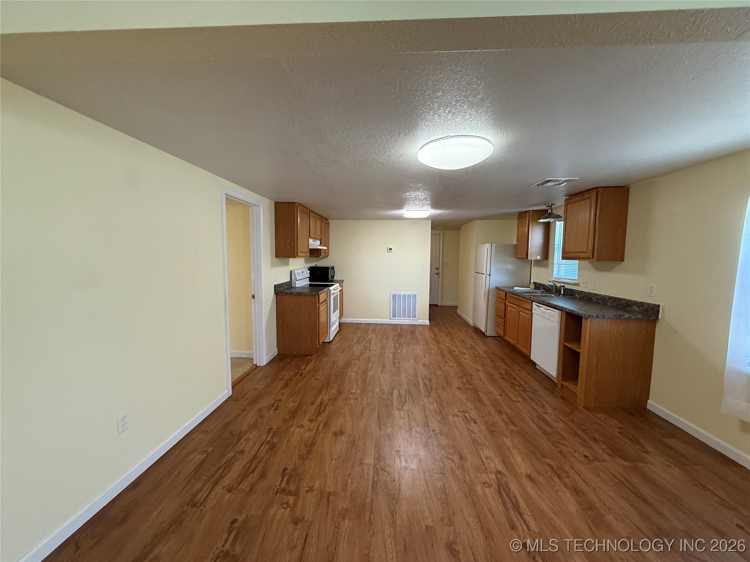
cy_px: 281
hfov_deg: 102.1
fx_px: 303
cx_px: 375
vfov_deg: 85.7
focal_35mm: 14
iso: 500
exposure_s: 1/120
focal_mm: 2.22
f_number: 2.2
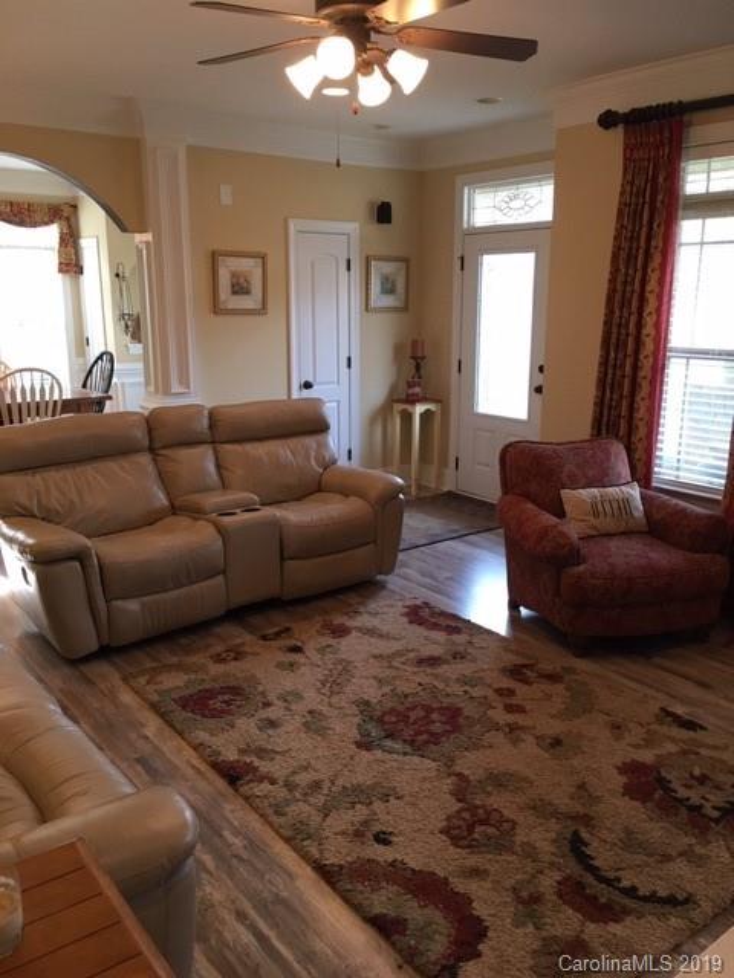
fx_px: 820
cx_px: 367
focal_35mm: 29
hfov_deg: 48.2
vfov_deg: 61.7
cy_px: 489
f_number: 2.2
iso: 32
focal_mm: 4.15
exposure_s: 1/15
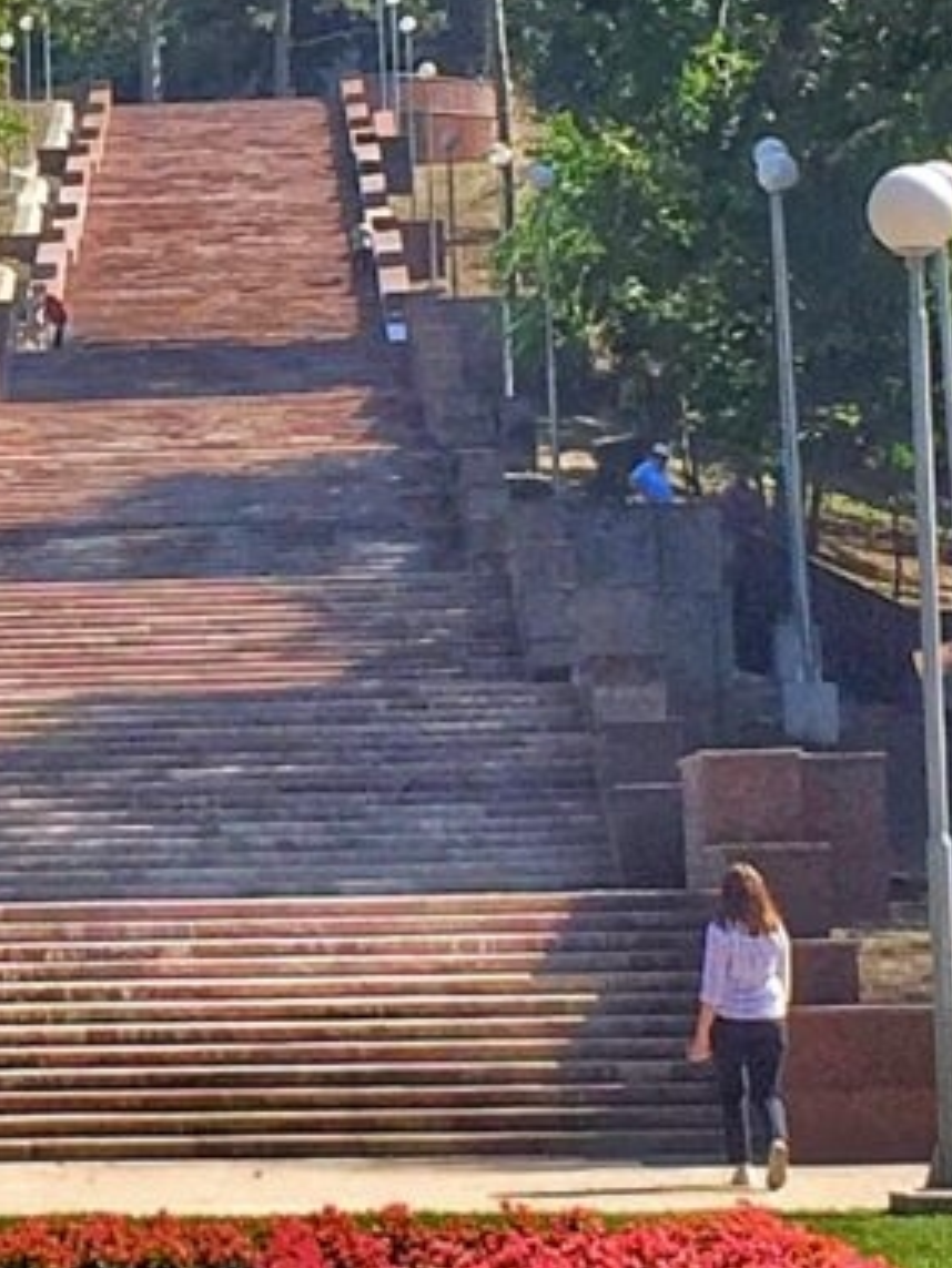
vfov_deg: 12.6
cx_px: -566
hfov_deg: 9.2
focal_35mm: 156
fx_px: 5717
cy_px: 230
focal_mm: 4.15
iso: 32
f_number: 2.2
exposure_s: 1/1364
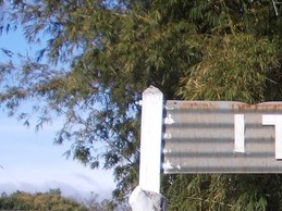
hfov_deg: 14.9
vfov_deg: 11.4
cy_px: 274
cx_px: 355
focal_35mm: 127
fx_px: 1034
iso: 80
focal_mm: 6.1
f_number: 3.3
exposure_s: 1/500
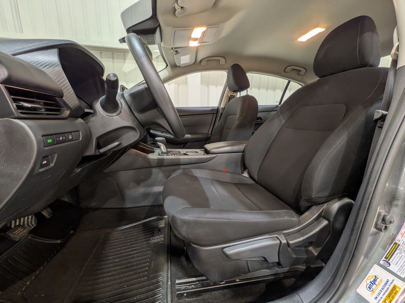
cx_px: 202
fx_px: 164
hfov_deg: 102.1
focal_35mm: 14
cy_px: 152
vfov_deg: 85.7
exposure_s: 1/25
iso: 47
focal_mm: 1.83
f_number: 2.2
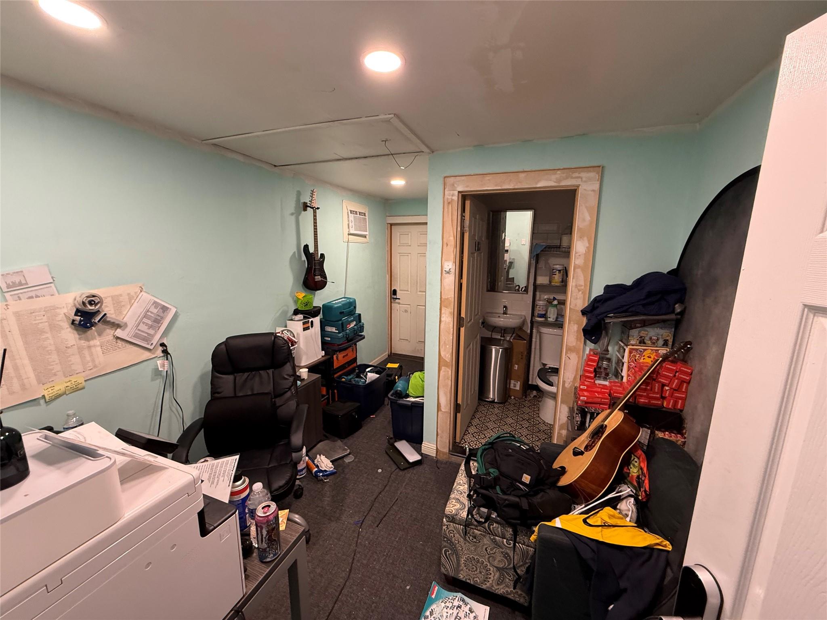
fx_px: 334
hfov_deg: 102.1
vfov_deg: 85.7
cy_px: 310
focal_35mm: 14
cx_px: 414
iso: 250
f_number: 2.2
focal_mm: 2.22
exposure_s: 1/60
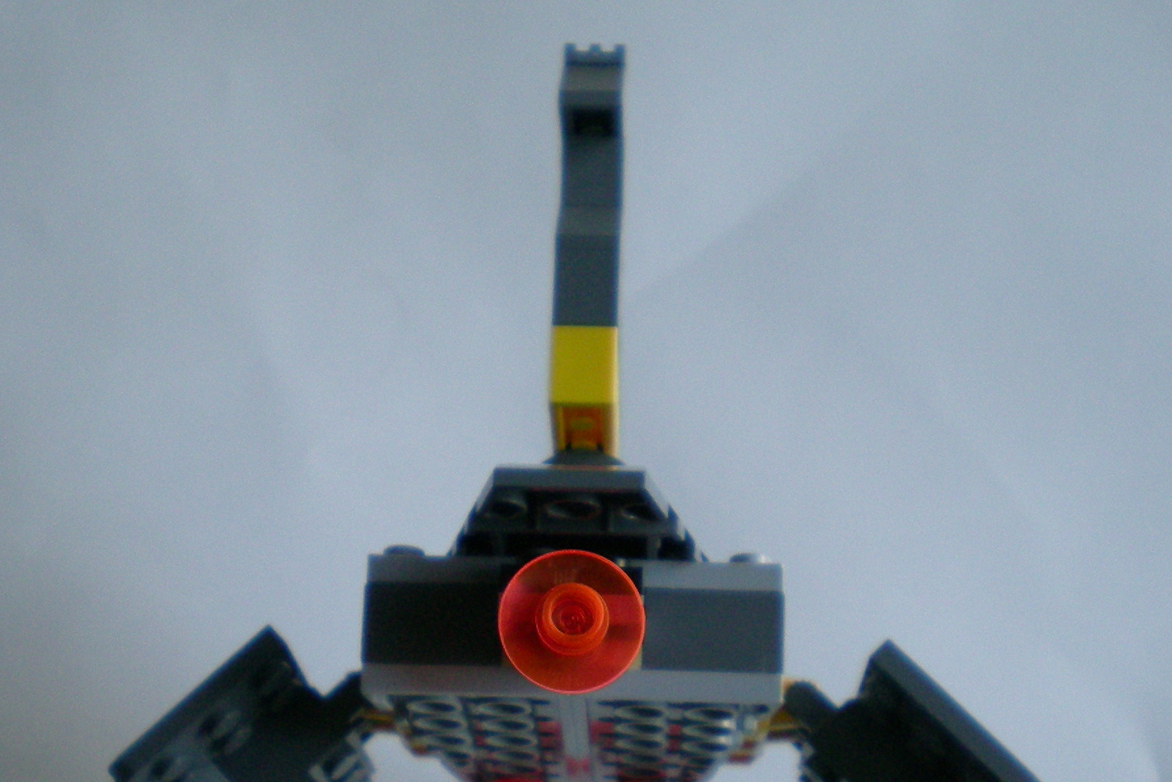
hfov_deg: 29.6
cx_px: 532
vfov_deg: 19.8
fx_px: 2214
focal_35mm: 68
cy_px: 616
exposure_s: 1/62.5
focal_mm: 6.3
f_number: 3.1
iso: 158
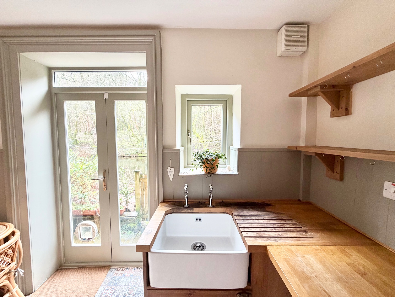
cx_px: 198
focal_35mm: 14
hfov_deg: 102.1
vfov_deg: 85.7
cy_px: 148
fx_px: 160
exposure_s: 1/100
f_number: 2.2
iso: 200
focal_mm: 2.22
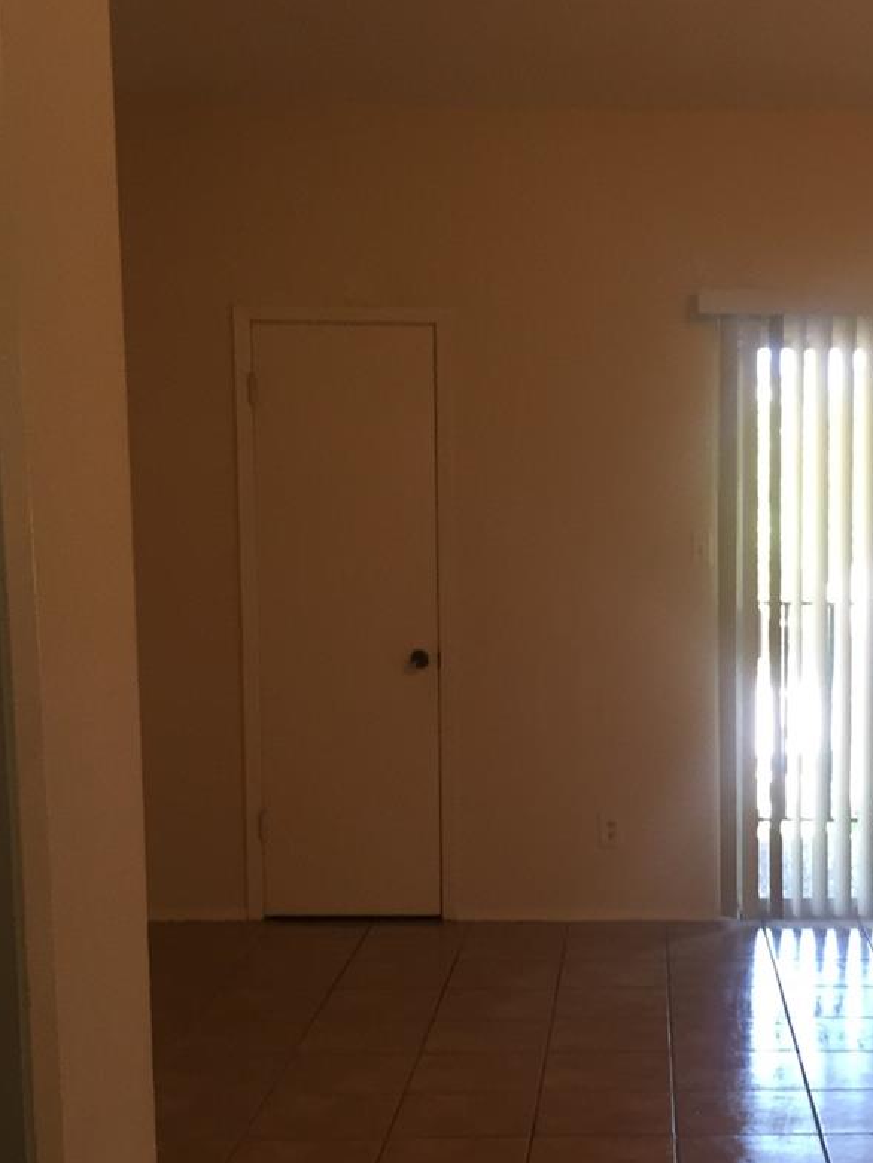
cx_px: 690
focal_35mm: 57
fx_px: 1916
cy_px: 712
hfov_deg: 25.3
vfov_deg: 33.6
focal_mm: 4.15
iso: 80
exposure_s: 1/30
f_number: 2.2
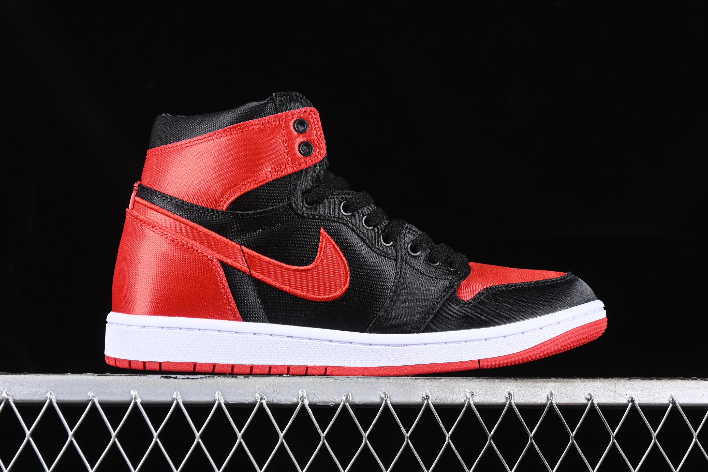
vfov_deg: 18.2
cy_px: 236
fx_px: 1475
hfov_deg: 27.0
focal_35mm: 75
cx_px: 354
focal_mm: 50
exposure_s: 1/60
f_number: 6.3
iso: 160
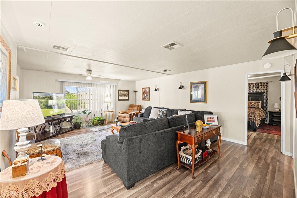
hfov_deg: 104.2
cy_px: 99
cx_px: 148
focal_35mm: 14
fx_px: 116
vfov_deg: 81.2
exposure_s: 1/10
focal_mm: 14
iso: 2500
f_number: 8
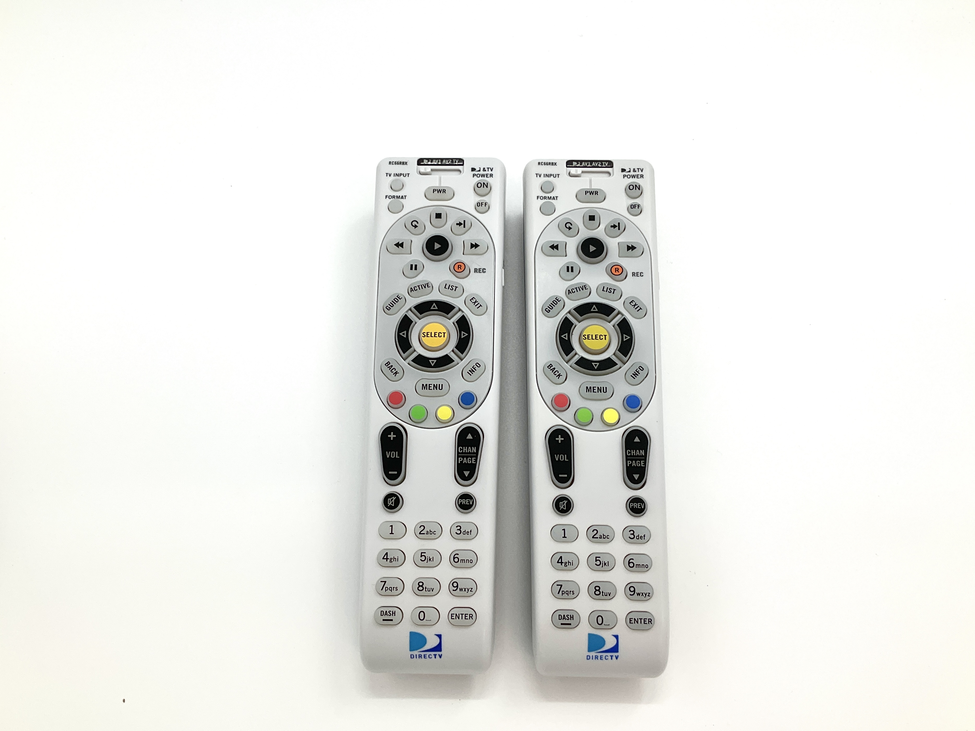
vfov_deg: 48.2
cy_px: 366
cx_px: 488
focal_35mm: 29
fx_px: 817
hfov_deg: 61.7
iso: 20
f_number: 1.8
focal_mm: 3
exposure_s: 1/158
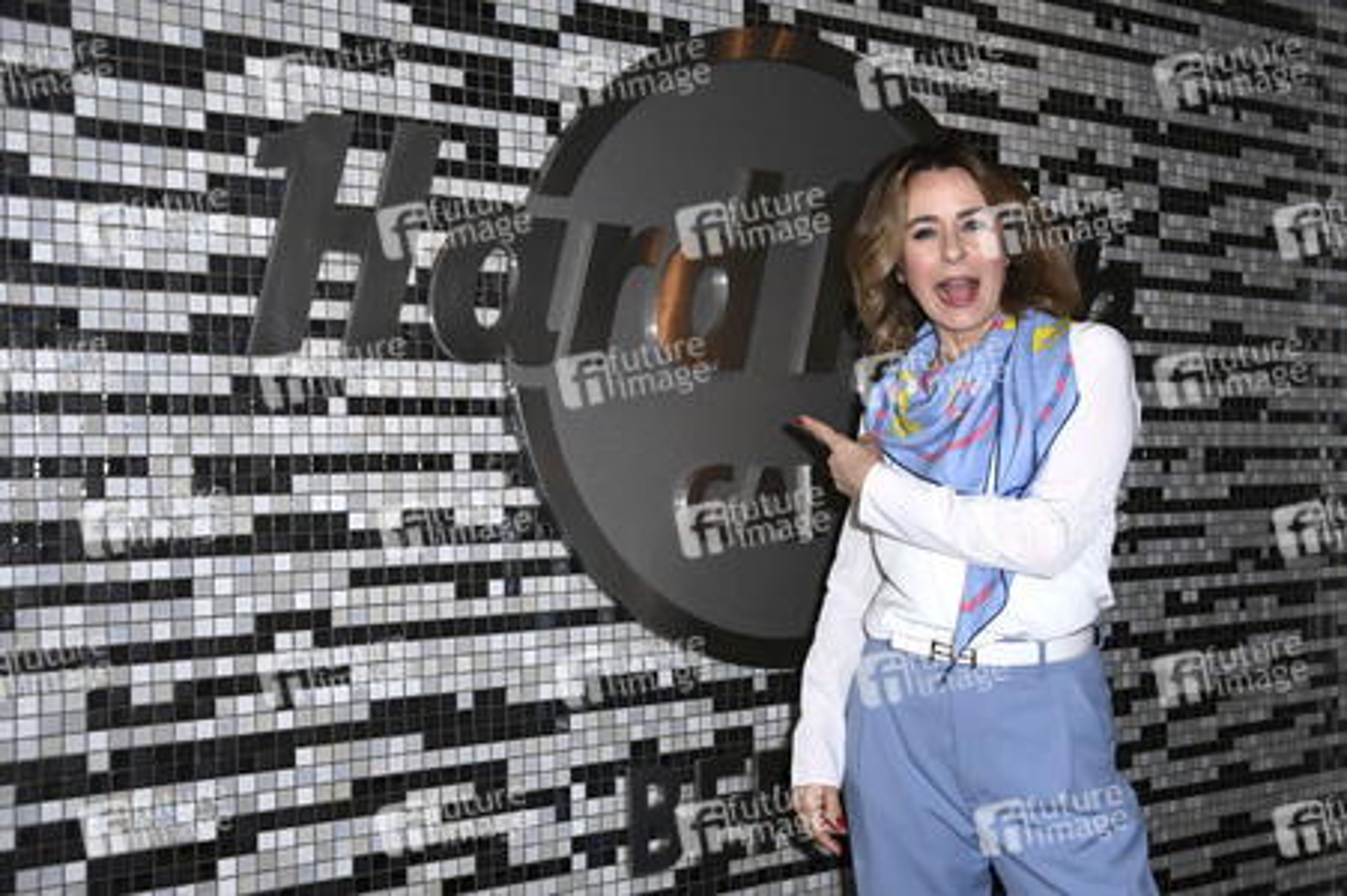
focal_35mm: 38
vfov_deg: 35.0
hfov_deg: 50.7
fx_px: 1421
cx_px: 674
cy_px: 448
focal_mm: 38
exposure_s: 1/125
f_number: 5.6
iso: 500
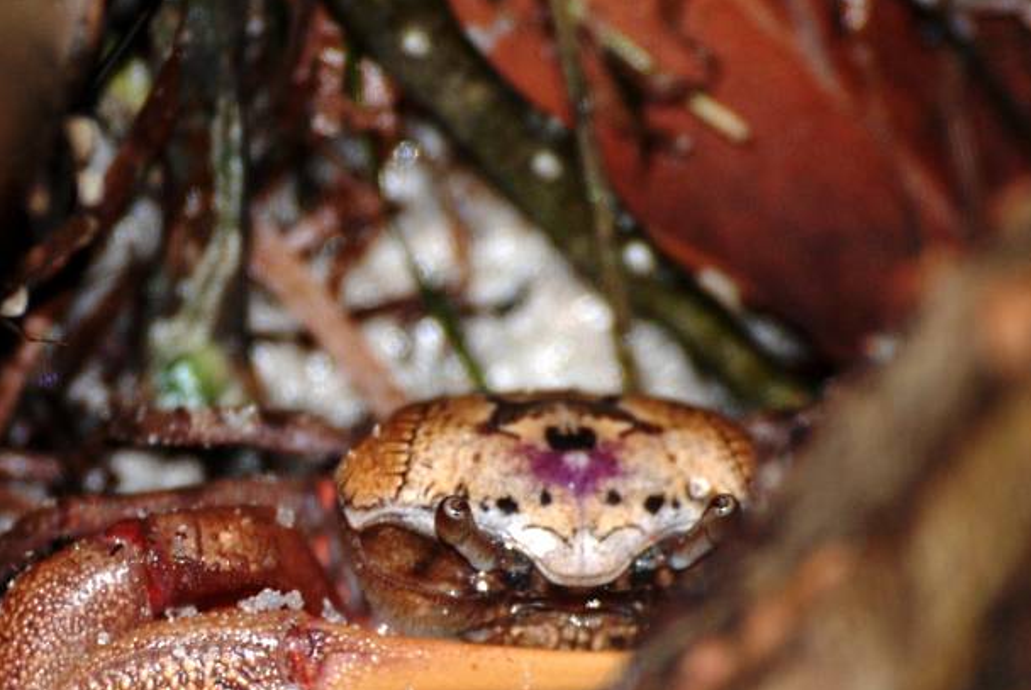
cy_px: 494
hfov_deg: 1.7
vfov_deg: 1.2
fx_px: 33949
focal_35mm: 1184
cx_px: 270
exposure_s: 1/160
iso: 400
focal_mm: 300
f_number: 5.6
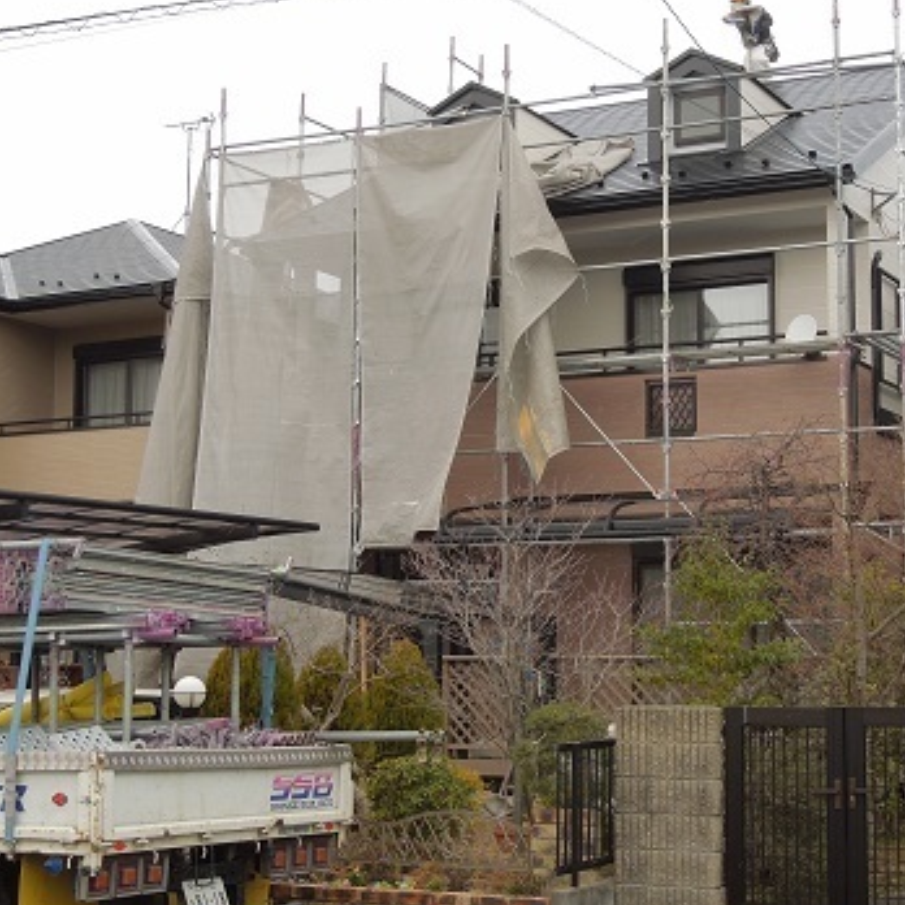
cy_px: 469
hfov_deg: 28.0
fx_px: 1804
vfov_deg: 28.2
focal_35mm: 61
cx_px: 577
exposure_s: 1/200
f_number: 4
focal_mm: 8.7
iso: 100
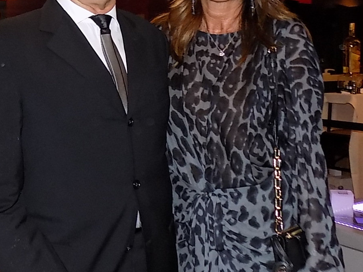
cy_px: 103
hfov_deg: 32.3
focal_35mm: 58
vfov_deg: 25.2
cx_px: 70
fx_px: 608
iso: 200
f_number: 3.1
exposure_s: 1/30
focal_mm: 4
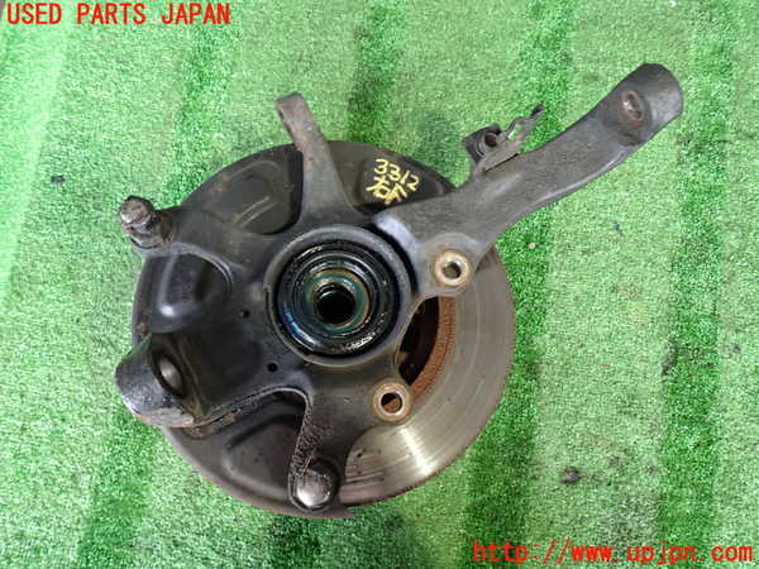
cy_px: 284
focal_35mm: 25
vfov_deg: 54.9
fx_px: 548
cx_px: 380
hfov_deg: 69.4
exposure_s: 1/30
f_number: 2
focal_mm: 4.5
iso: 320
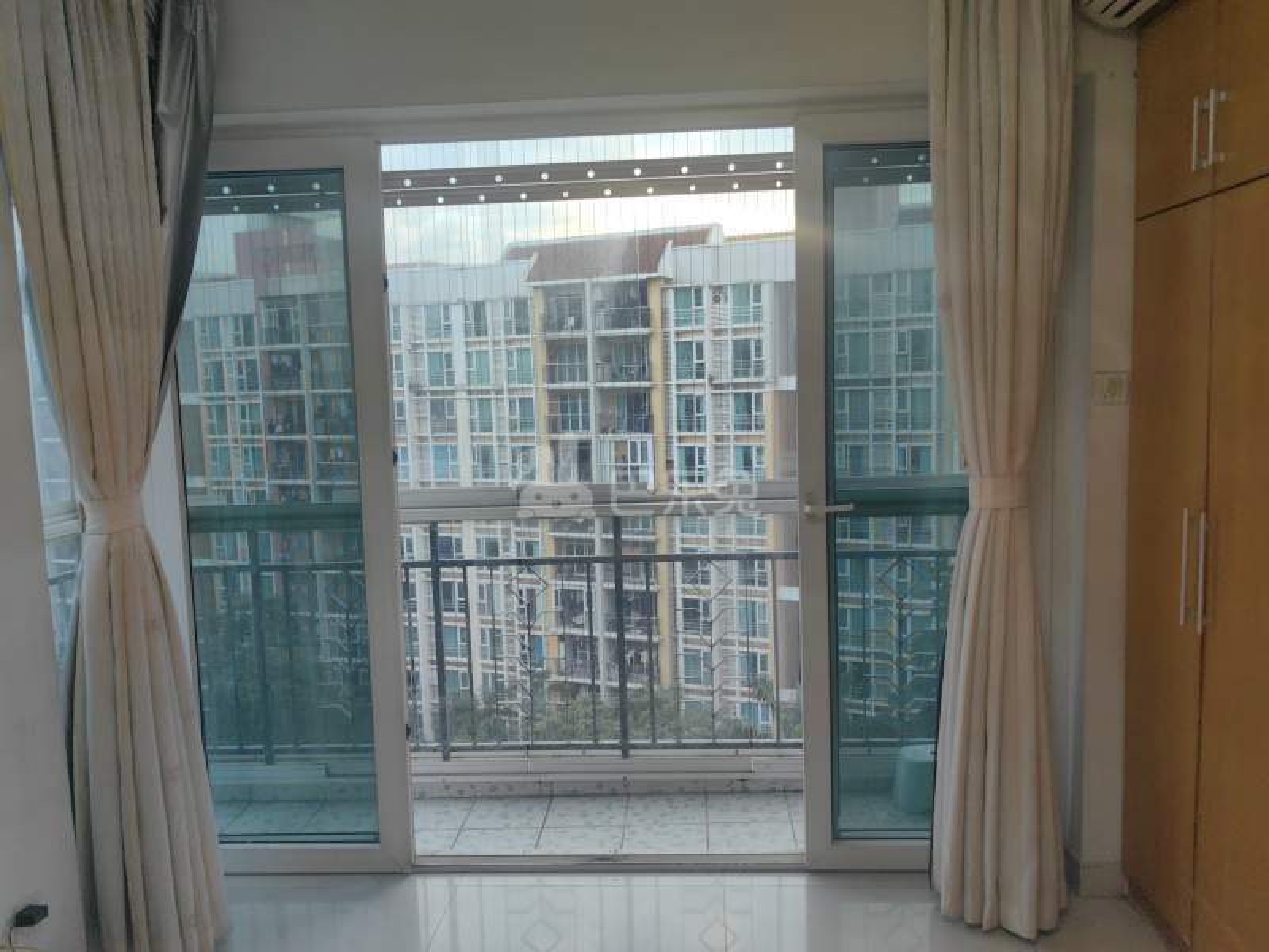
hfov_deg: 65.3
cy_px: 476
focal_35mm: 27
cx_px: 634
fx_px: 990
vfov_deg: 51.4
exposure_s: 1/101
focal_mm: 5.75
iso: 50
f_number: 2
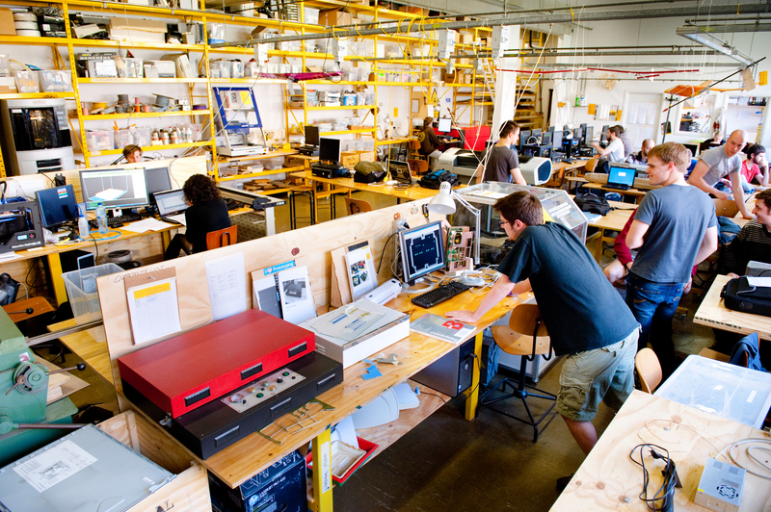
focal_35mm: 24
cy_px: 256
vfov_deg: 53.1
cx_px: 386
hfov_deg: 73.8
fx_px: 514
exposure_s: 1/80
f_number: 5
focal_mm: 24
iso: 800
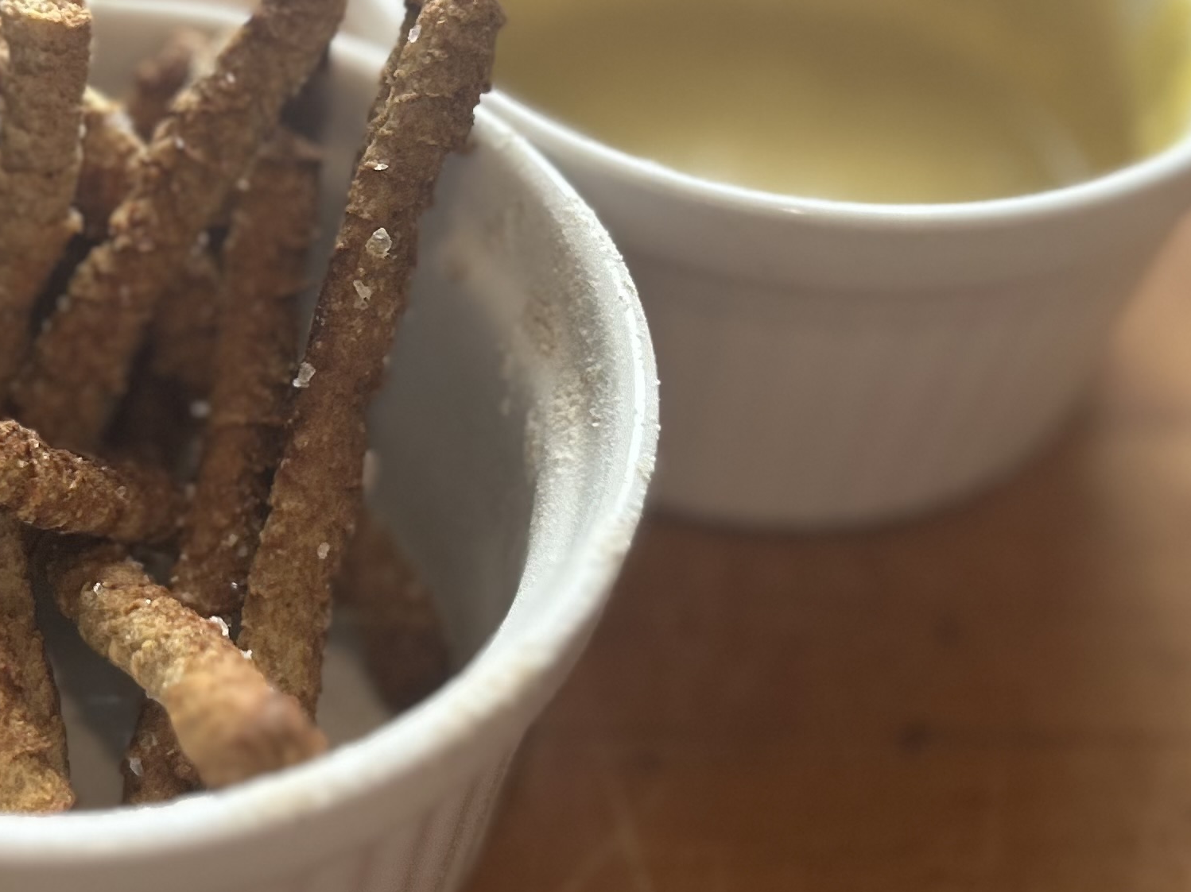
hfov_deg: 27.2
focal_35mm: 70
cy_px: 261
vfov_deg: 20.9
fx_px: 2408
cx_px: 219
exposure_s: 1/121
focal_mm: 5.7
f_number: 1.5
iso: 100
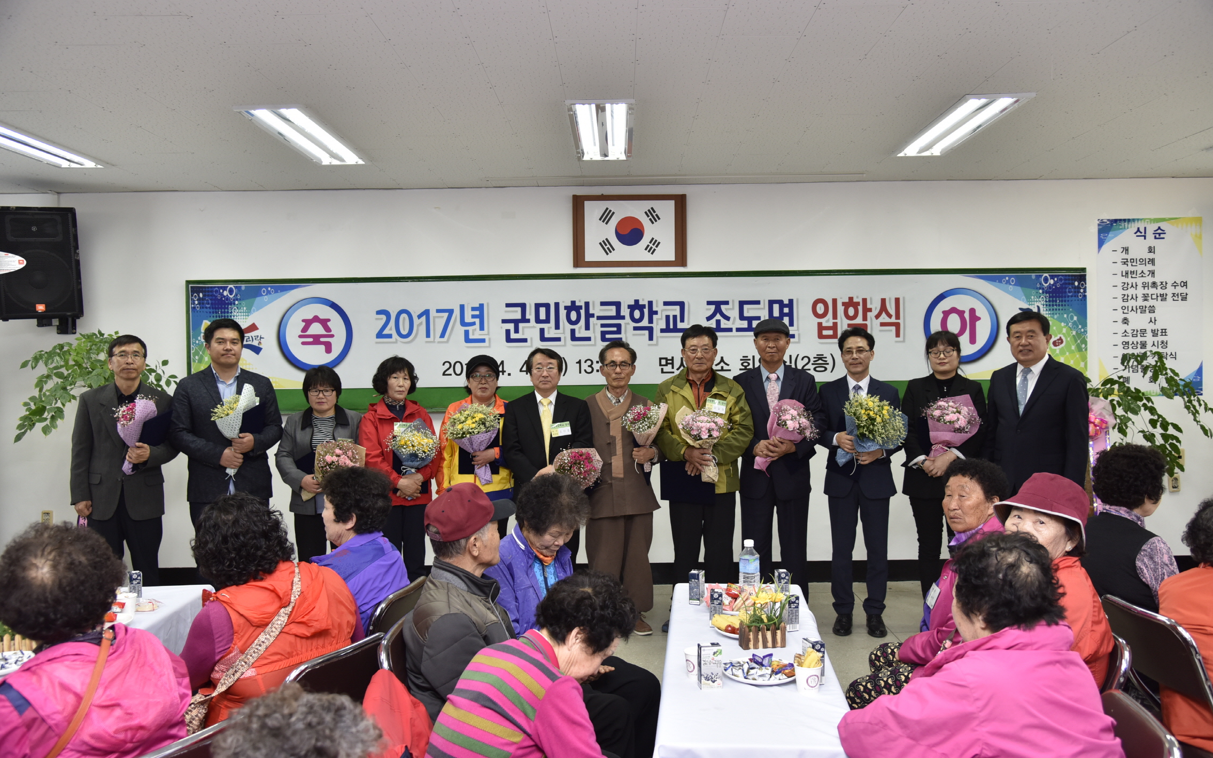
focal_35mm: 31
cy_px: 375
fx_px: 1025
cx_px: 613
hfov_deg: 61.2
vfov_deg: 40.6
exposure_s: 1/125
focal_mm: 30
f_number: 4.5
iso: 640
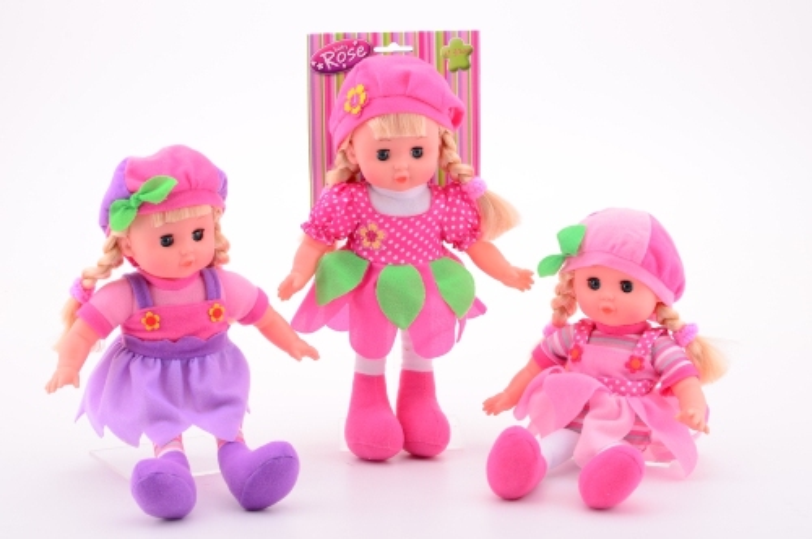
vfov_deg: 15.1
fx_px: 2027
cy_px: 270
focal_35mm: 90
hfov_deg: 22.6
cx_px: 406
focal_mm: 60
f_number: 13
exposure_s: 1/125
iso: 100
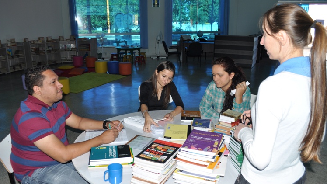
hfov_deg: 66.1
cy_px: 97
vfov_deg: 40.2
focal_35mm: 29
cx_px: 162
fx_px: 251
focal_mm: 18
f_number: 5.6
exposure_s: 1/125
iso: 200
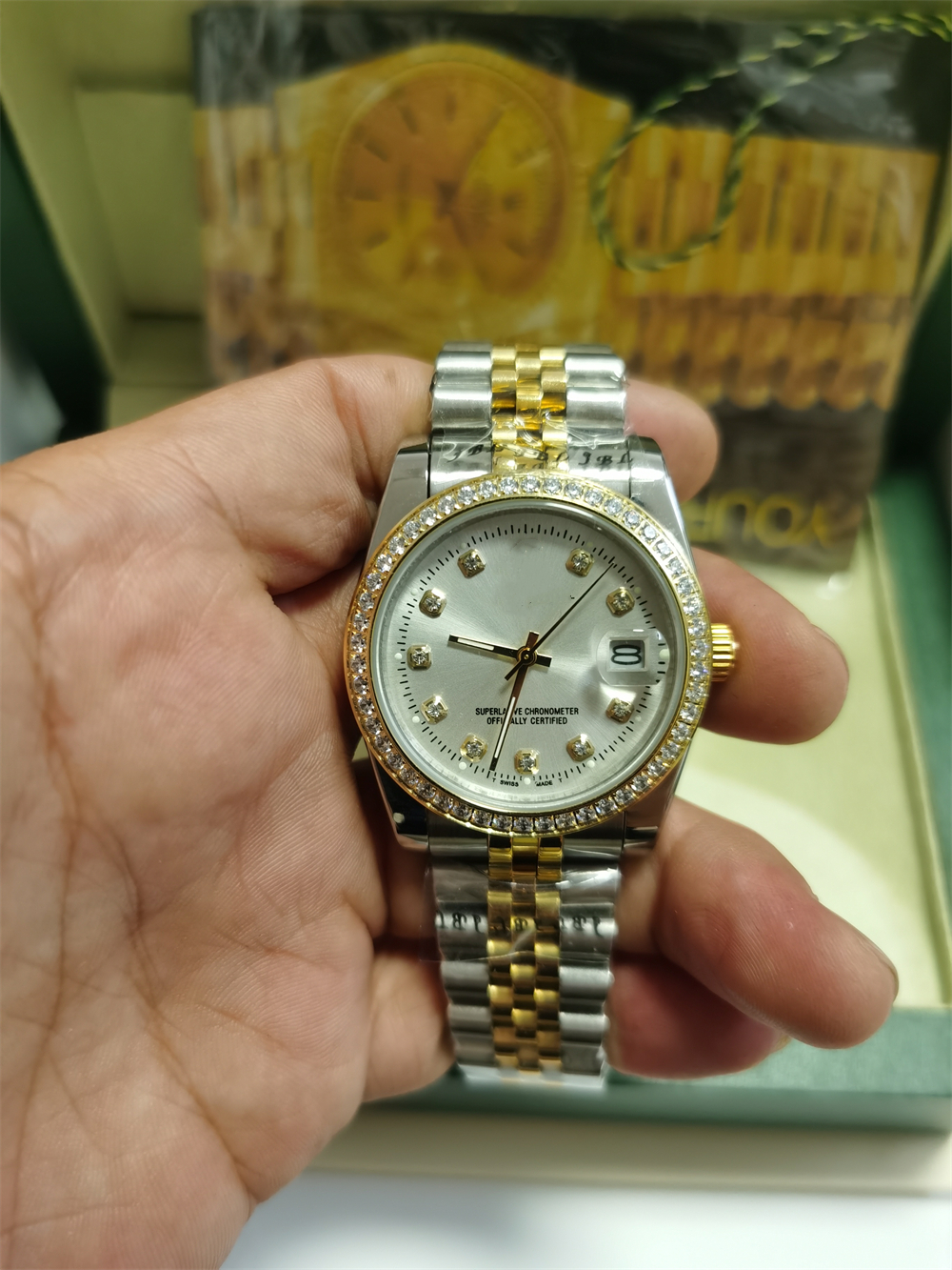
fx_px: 990
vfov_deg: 65.3
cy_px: 635
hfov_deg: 51.4
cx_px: 476
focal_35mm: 27
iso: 320
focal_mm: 5.56
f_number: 1.6
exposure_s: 1/50
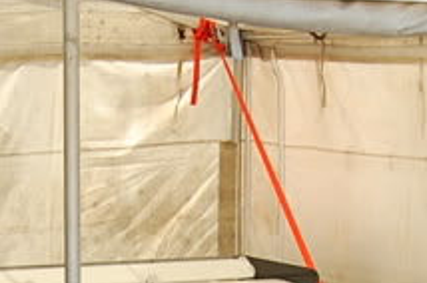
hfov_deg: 9.6
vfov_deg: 6.2
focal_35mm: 215
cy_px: 578
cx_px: 189
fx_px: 2546
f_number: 7.1
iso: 200
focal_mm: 30
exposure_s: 1/200
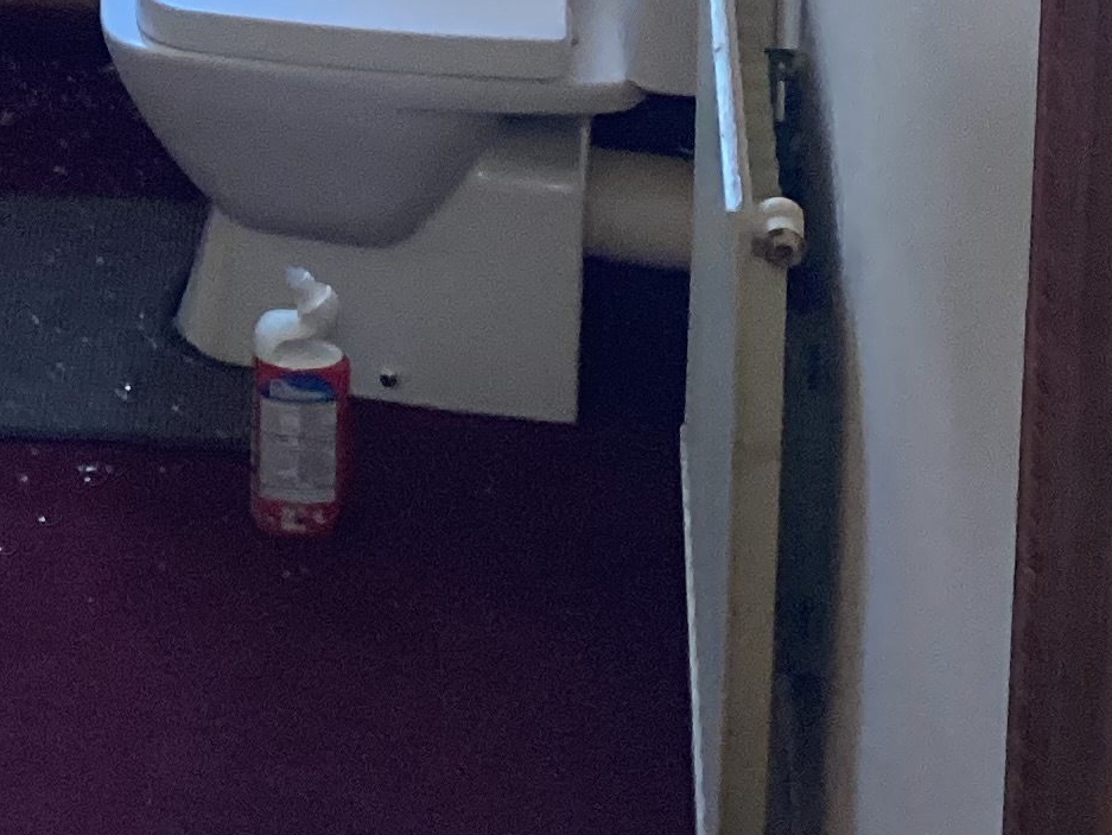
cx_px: -53
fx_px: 3470
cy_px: -546
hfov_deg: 17.7
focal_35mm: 108
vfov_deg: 12.8
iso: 250
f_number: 2.4
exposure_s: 1/40
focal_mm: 3.3
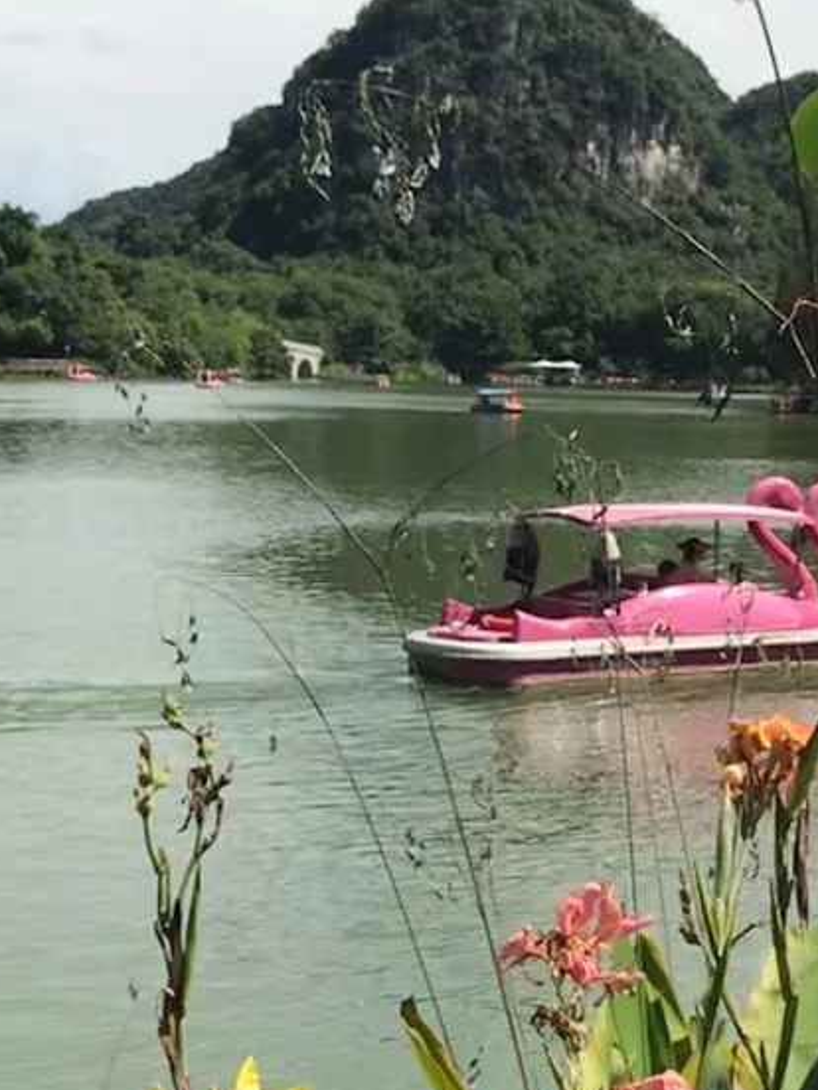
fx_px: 2300
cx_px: 909
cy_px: 425
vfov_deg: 26.6
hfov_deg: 19.3
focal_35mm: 73
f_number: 1.8
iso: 20
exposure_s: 1/3546
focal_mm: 3.99
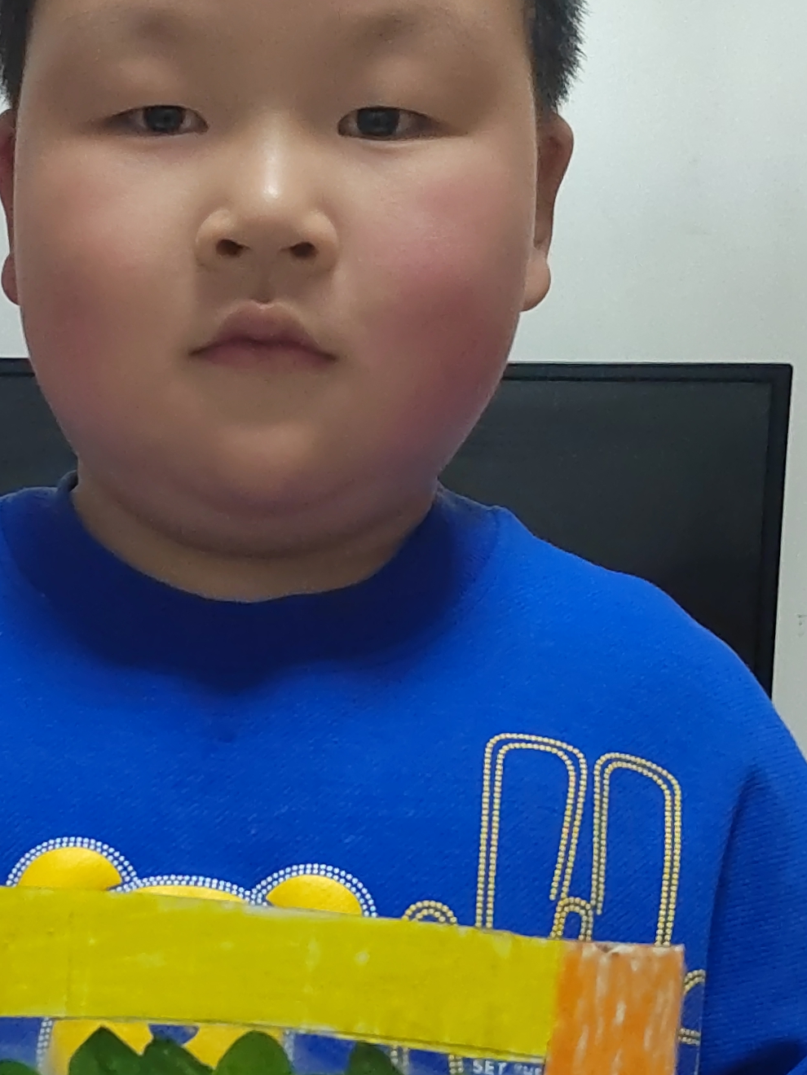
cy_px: 887
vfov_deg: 27.9
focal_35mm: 68
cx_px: 147
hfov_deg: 21.3
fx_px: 2114
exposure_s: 1/50
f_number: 1.9
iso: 2566
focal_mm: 5.52
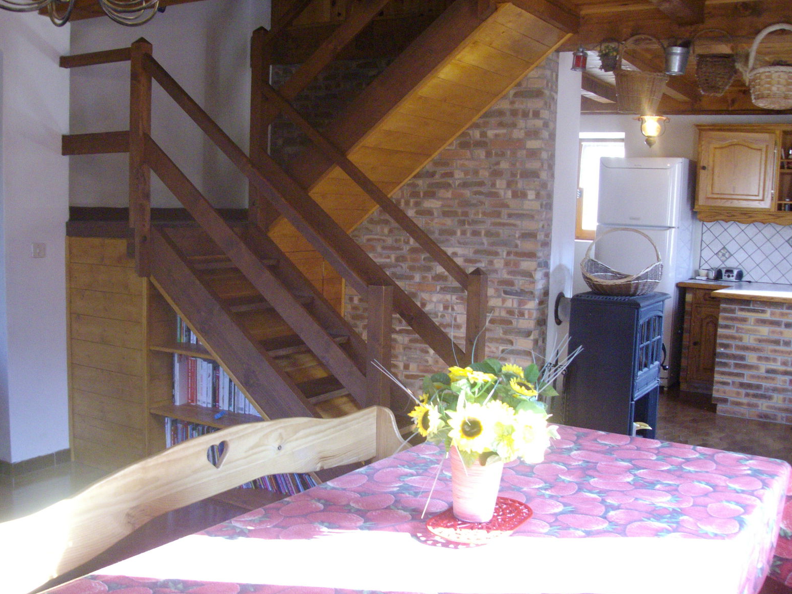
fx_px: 847
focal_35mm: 37
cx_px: 388
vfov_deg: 38.7
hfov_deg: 50.1
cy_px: 289
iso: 320
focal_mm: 6
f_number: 2.7
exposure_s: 1/60
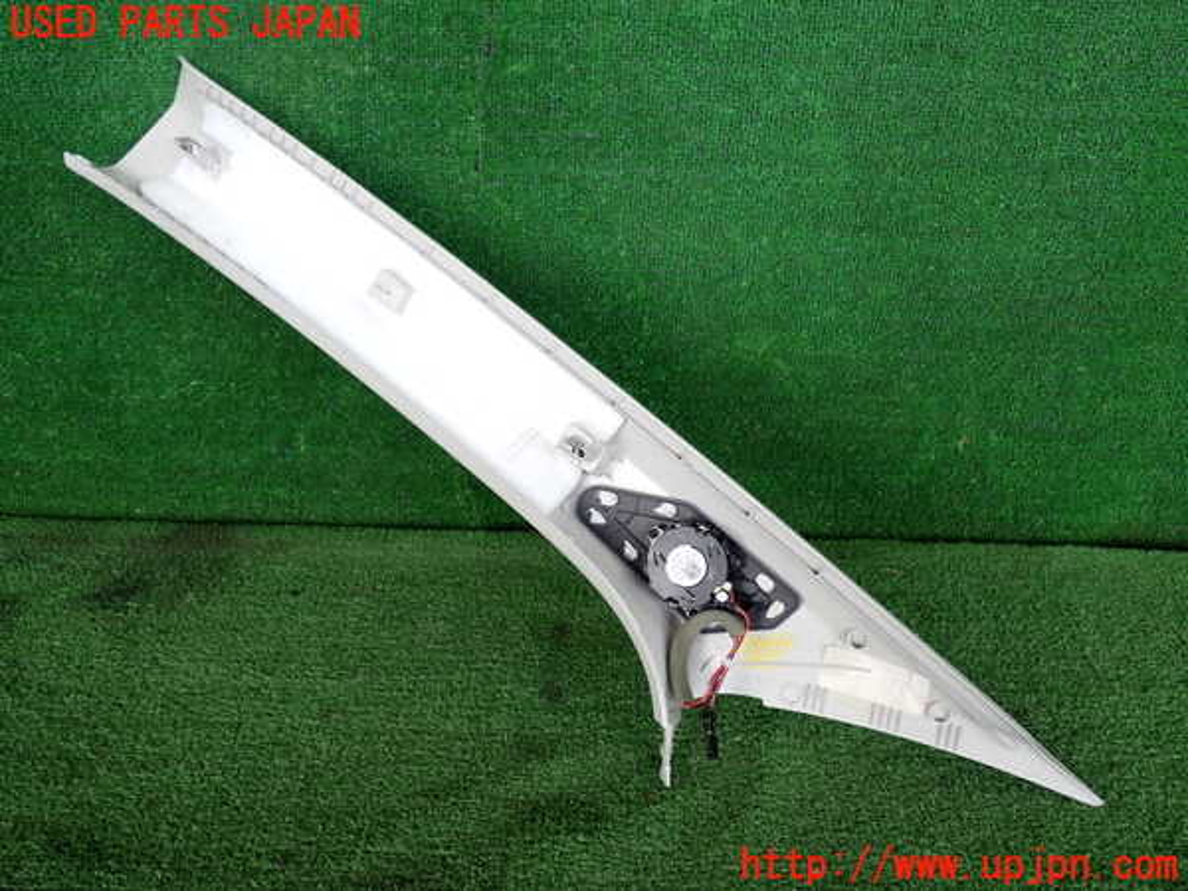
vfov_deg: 44.2
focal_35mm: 32
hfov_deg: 56.8
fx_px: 1098
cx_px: 594
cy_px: 446
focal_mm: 5.79
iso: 160
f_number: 2.4
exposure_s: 1/125
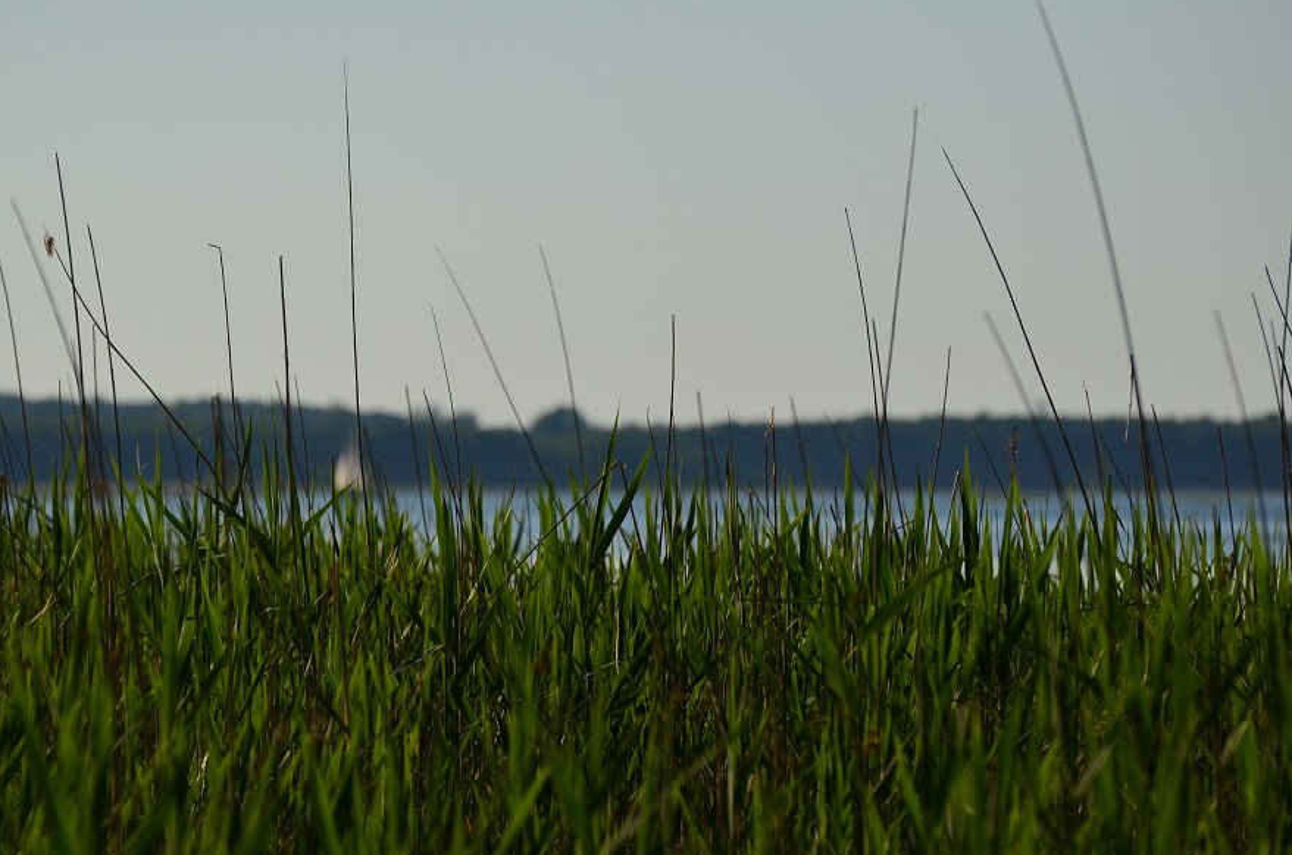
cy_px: 455
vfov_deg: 4.9
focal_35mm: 282
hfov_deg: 7.3
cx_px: 569
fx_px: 10083
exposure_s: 1/8000
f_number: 5
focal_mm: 165
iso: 400
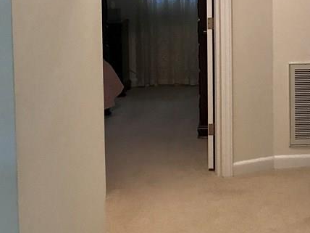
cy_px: 15
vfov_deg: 21.4
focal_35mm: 67
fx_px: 600
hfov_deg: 28.1
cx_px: 266
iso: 40
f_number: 1.8
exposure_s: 1/15
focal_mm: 3.99
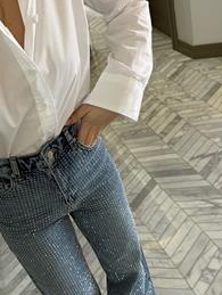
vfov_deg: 49.9
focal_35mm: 37
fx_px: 316
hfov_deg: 38.0
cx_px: 61
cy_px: 171
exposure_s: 1/50
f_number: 1.78
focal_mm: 6.76
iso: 160
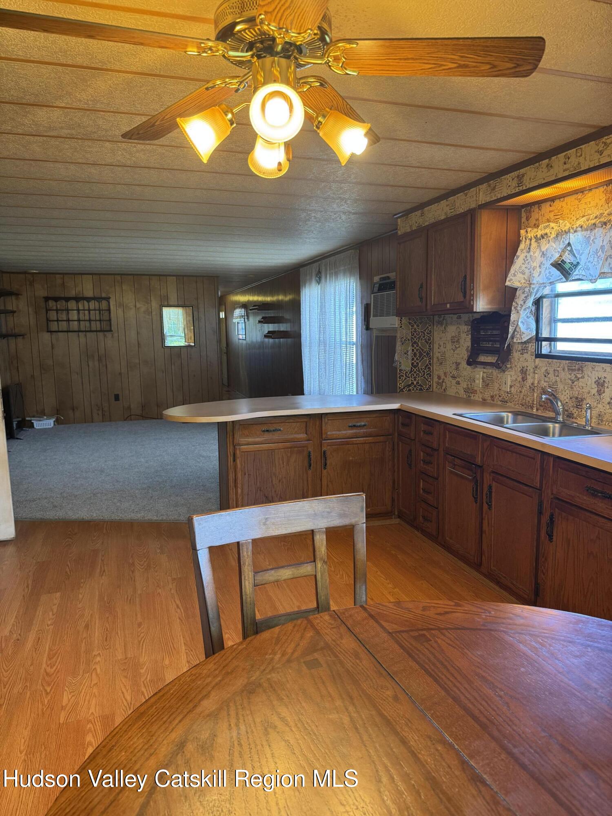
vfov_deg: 71.6
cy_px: 408
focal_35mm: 24
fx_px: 566
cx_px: 306
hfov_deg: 56.8
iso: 200
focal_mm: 6.76
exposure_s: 1/60
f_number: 1.78
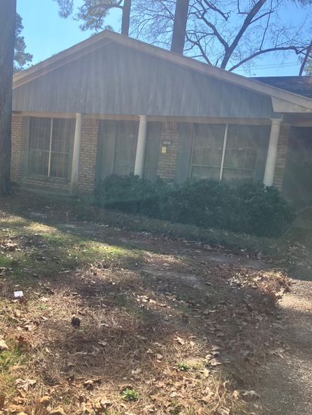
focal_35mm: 34
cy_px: 216
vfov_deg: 53.9
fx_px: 408
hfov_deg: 41.6
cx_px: 127
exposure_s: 1/783
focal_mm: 3.99
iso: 32
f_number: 1.8
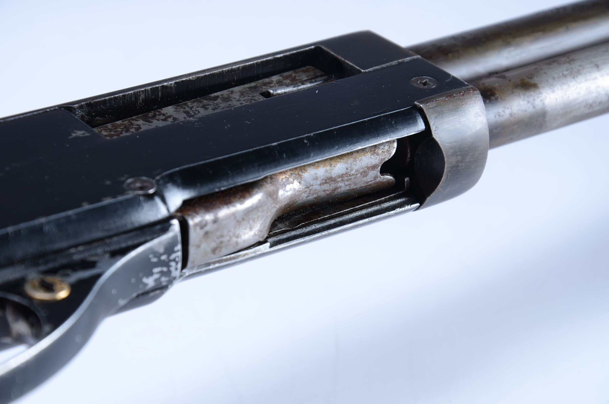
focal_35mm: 138
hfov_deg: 14.9
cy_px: 202
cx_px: 304
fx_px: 2330
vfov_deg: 9.9
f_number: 9
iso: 100
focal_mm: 92
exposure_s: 1/100
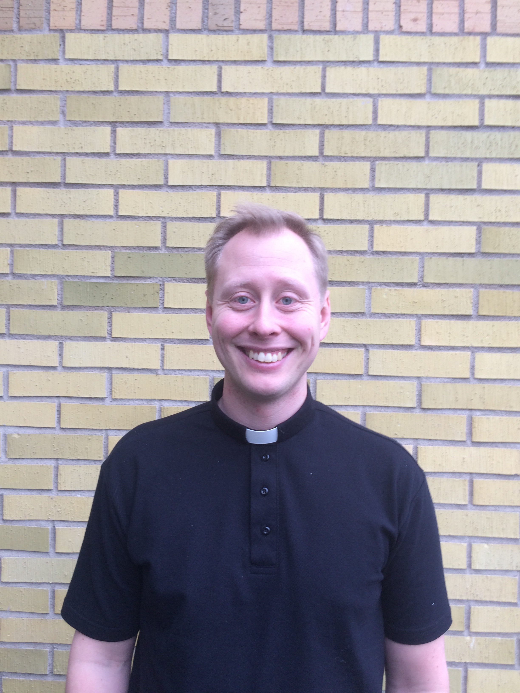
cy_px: 346
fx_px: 581
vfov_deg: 61.7
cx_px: 260
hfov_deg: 48.2
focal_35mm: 29
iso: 32
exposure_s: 1/50
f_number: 2.2
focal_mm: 4.15
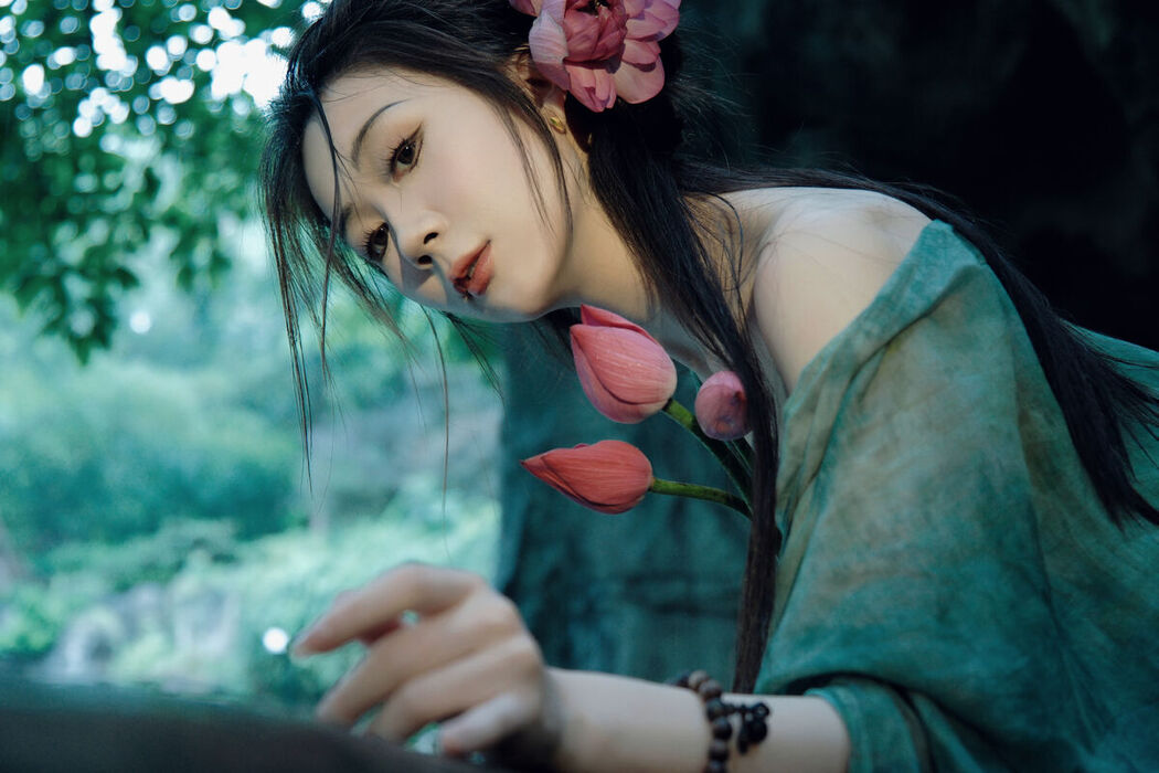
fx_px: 1610
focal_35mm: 50
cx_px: 580
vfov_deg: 27.0
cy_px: 386
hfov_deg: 39.6
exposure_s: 1/125
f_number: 2.8
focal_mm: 33
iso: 800
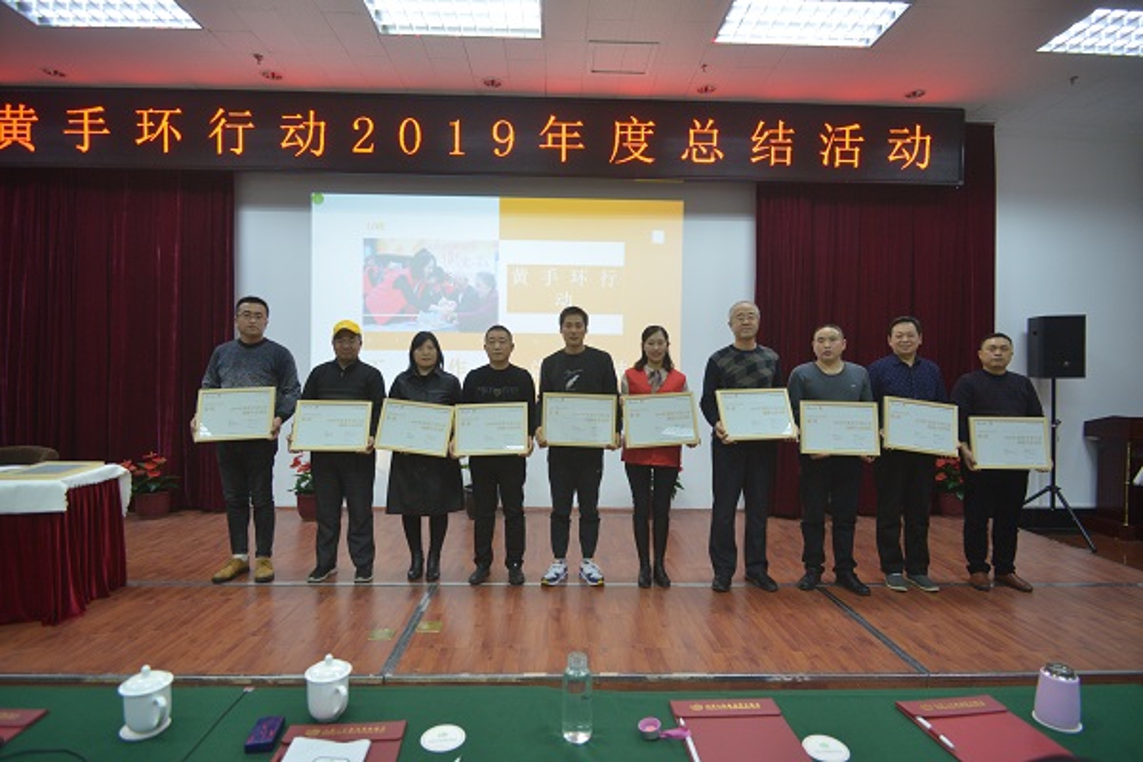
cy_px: 381
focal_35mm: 20
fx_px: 635
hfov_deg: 84.0
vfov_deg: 61.9
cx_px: 572
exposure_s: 1/60
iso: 2000
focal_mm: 20
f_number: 5.6
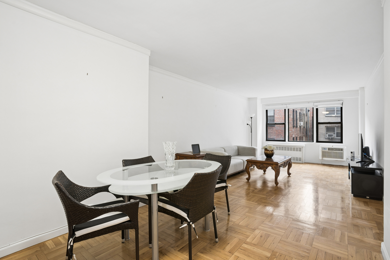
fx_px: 184
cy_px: 130
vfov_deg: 70.4
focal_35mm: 17
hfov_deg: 93.3
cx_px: 195
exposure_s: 1/2
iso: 100
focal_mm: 17
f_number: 8
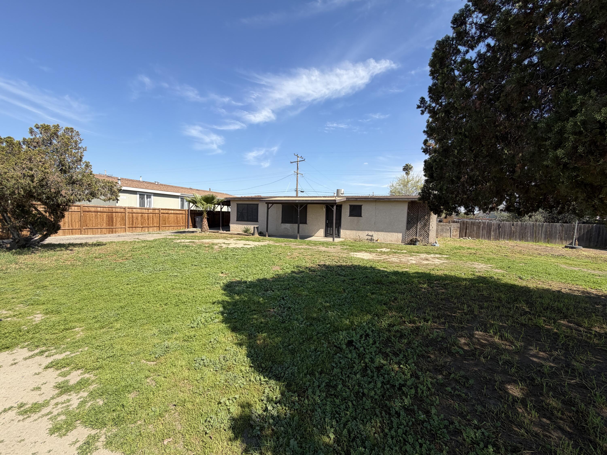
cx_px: 304
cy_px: 228
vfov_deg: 85.7
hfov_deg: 102.1
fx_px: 245
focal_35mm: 14
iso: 25
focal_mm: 2.22
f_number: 2.2
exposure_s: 1/770
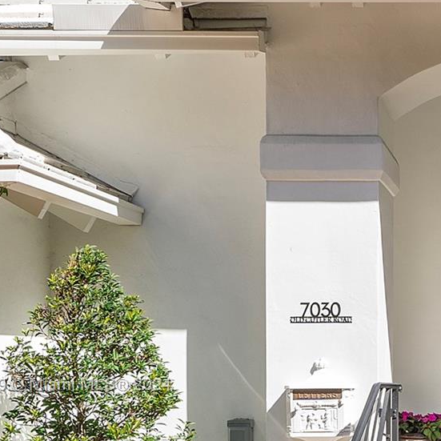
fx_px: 1067
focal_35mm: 74
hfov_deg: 21.4
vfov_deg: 22.8
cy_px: 386
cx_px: 555
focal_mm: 20
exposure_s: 1/160
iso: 200
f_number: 9
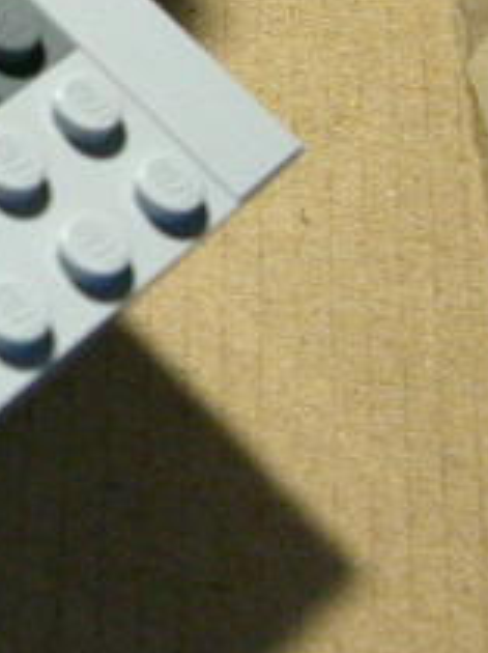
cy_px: 109
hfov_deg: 12.2
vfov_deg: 17.3
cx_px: -317
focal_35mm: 113
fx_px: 2128
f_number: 2.7
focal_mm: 5.6
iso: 400
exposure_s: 1/11.1
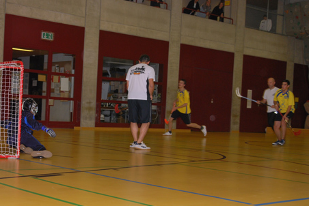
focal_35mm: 68
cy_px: 123
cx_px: 108
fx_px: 584
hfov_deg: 29.5
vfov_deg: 20.0
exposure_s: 1/60
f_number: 4
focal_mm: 32
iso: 280
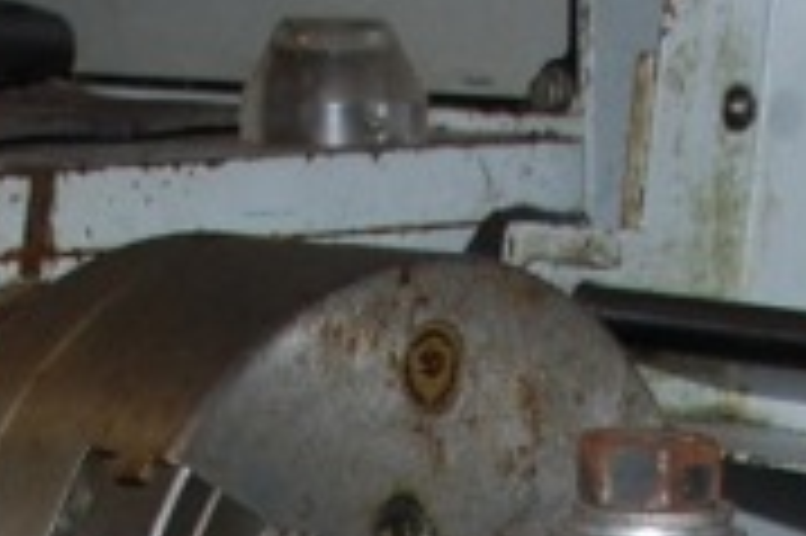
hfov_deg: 10.9
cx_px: 509
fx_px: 4228
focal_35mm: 189
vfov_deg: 6.7
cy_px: 1507
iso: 200
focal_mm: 22
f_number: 3.8
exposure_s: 1/60
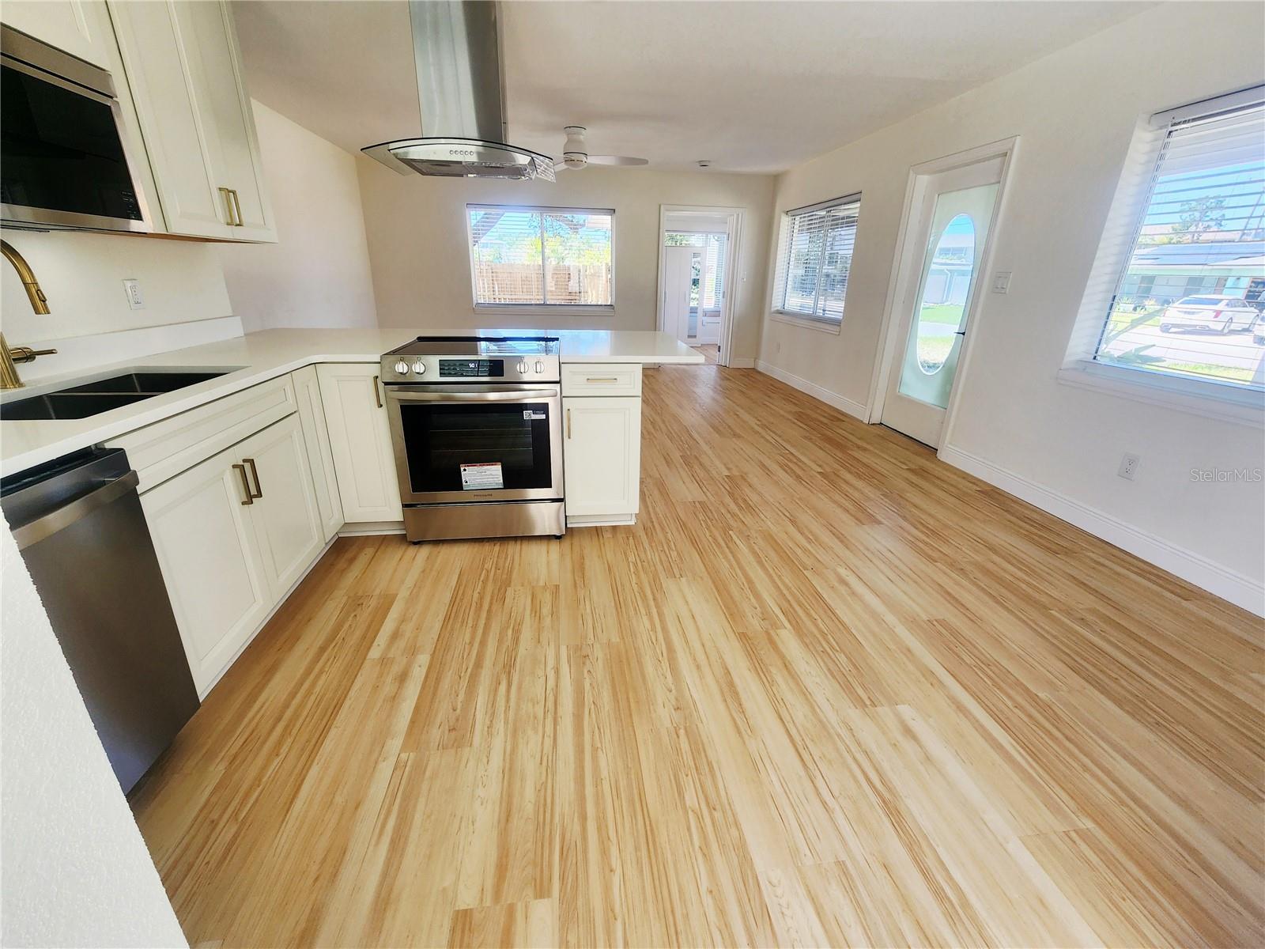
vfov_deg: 89.9
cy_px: 474
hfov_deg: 106.2
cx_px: 632
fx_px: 475
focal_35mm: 13
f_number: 2.2
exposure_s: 1/120
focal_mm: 2.2
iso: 80
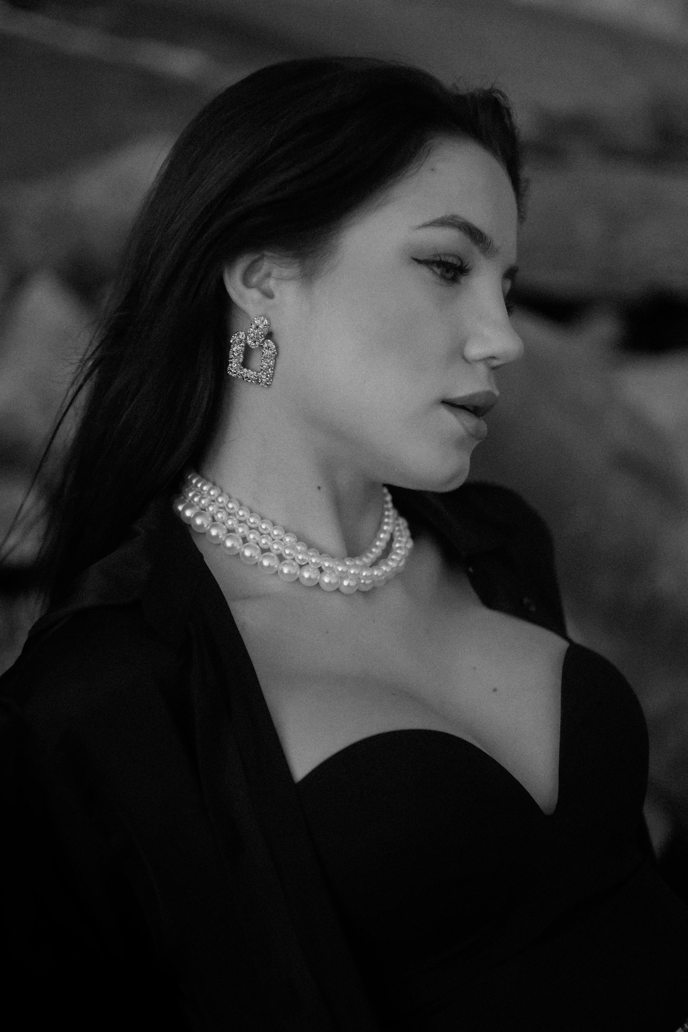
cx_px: 344
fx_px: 1519
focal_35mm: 53
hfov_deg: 25.5
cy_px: 516
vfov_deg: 37.5
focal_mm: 35
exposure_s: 1/3500
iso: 400
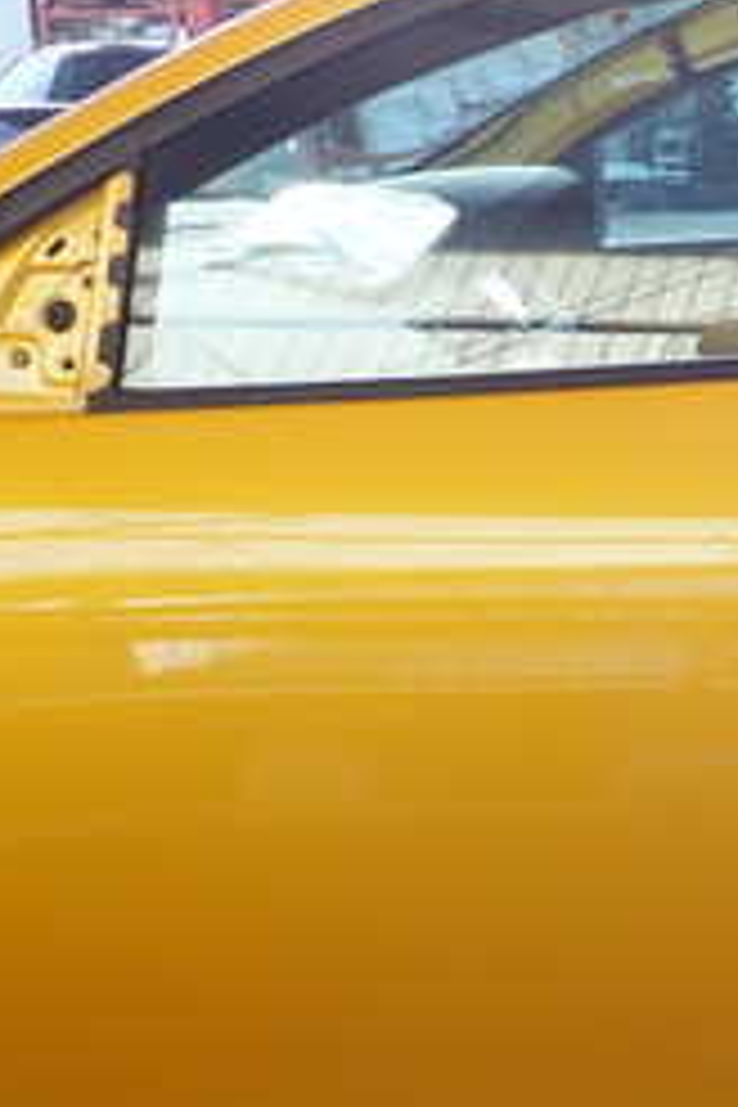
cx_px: 900
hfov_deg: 17.1
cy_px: 662
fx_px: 2337
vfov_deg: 26.6
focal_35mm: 76
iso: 100
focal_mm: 5.4
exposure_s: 1/100
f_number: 3.2
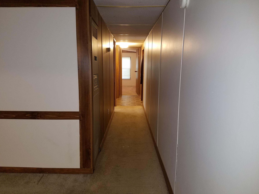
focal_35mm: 26
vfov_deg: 53.1
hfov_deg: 67.3
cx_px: 130
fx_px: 195
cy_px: 97
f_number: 1.7
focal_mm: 4.2
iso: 125
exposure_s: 1/24
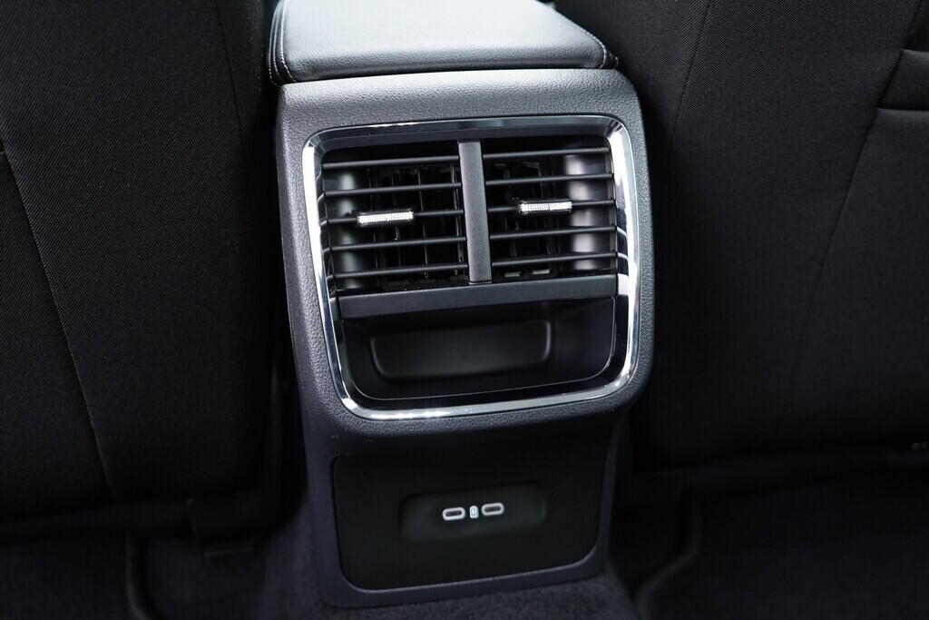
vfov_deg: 36.9
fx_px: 929
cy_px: 310
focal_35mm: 36
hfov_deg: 53.1
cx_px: 464
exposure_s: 1/40
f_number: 2.8
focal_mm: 24
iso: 800
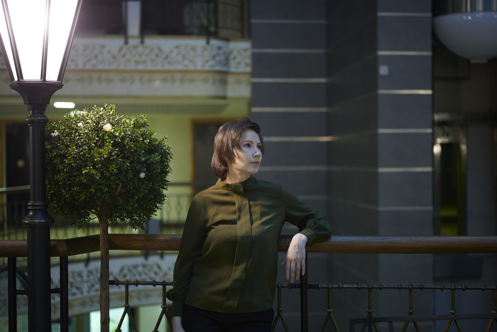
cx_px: 247
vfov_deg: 26.5
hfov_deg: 38.9
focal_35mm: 51
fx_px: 704
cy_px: 168
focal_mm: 50
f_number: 1.8
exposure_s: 1/100
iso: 1000
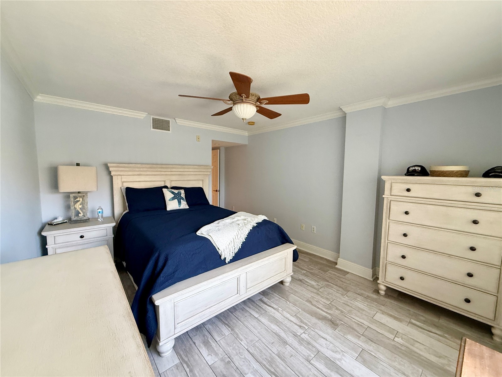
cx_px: 251
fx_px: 203
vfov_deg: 85.7
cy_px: 188
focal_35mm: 14
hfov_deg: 102.1
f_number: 2.2
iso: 320
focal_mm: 2.22
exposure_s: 1/71
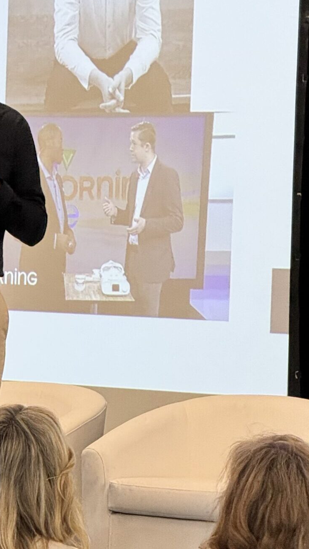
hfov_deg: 6.3
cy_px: 274
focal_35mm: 193
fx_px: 2811
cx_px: -58
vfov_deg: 11.2
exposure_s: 1/118
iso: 160
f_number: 2.8
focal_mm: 15.66
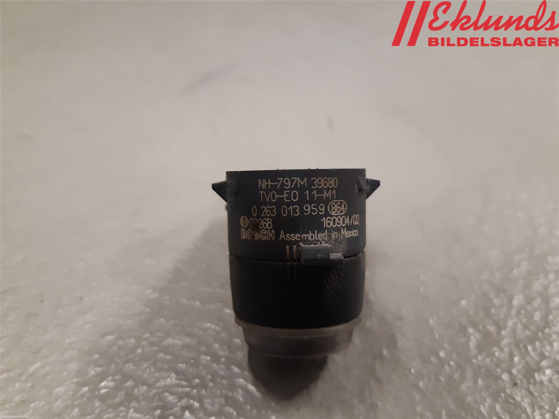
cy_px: 210
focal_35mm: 26
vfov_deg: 53.1
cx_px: 280
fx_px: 420
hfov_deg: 67.3
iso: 200
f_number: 1.7
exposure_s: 1/50
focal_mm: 3.93
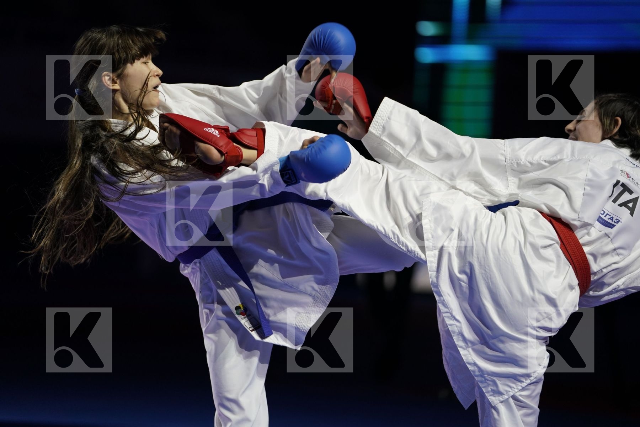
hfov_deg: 12.5
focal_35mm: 164
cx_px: 320
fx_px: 2915
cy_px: 214
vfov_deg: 8.4
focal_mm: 164
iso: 1600
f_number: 2.8
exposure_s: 1/1000
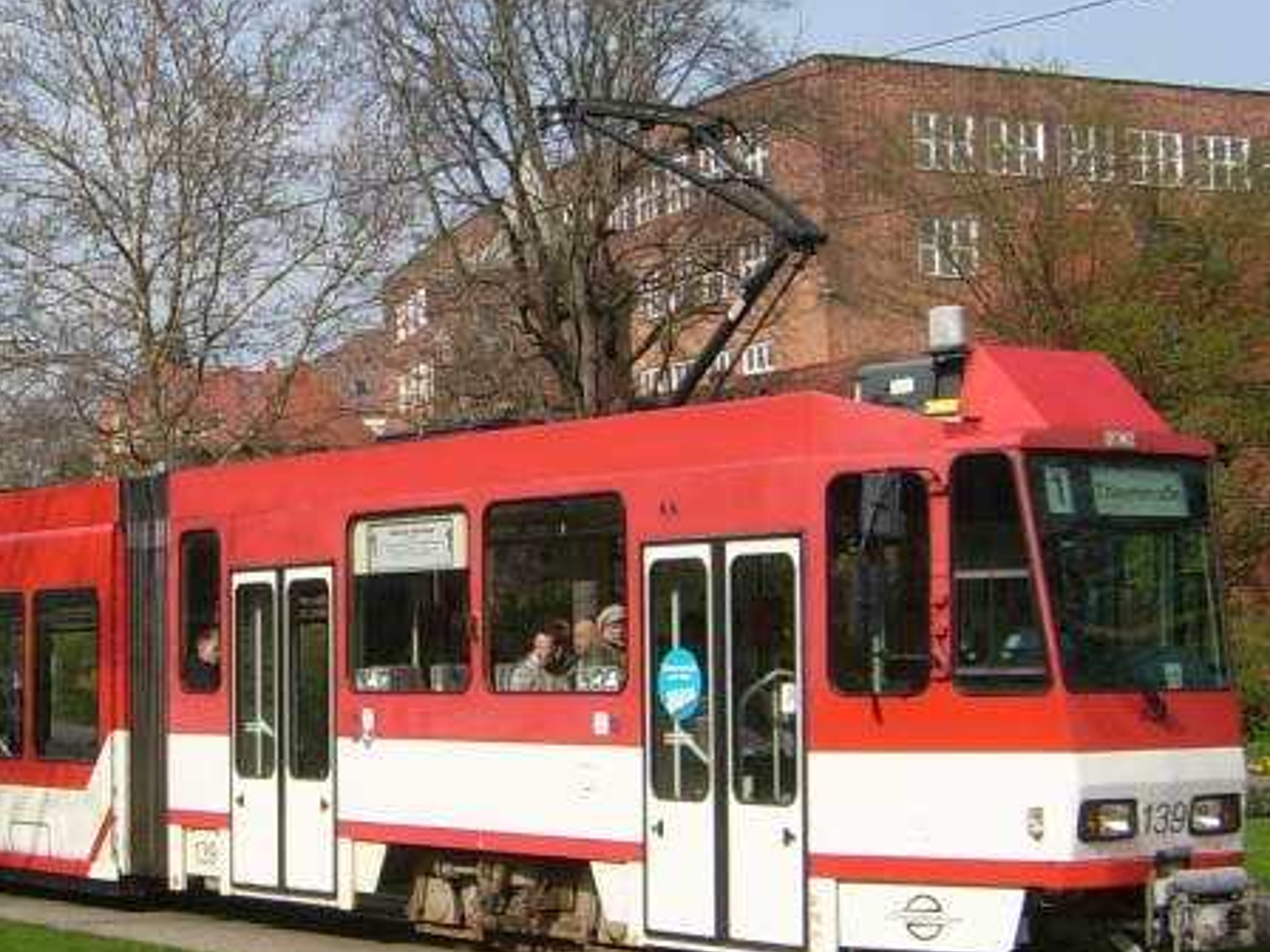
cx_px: 363
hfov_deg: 24.2
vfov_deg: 18.4
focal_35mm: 80
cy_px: 442
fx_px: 2935
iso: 50
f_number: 5.8
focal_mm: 5.95
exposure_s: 1/385
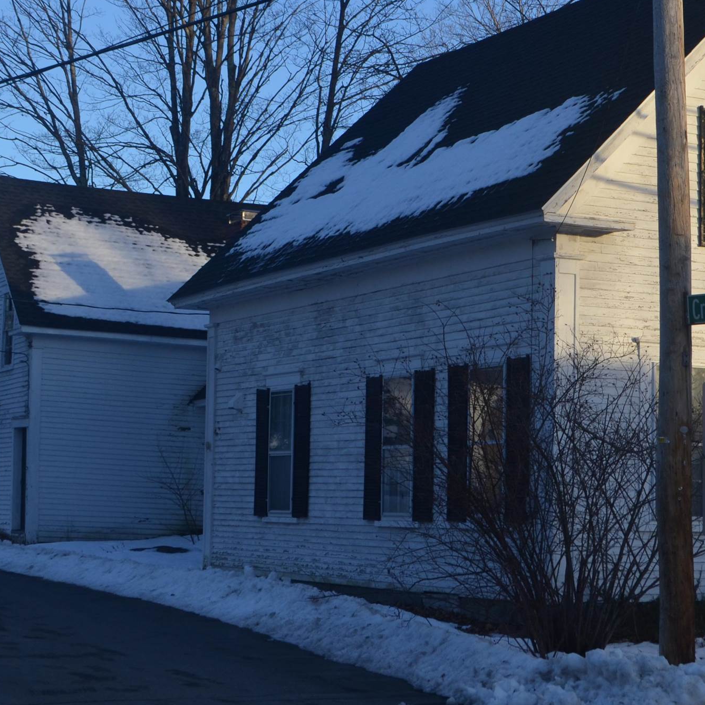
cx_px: 534
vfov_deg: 22.7
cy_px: 310
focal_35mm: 76
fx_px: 1751
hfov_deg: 22.5
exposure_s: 1/200
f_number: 7.1
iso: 200
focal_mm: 26
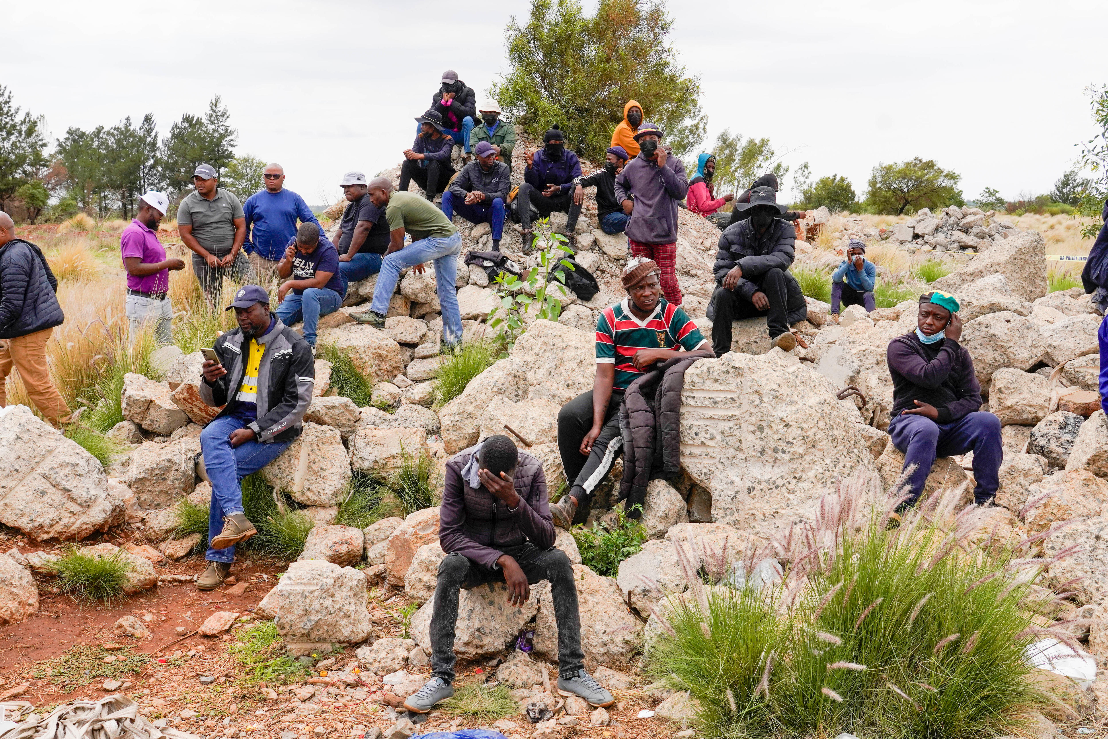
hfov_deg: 53.1
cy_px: 370
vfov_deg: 36.9
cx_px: 554
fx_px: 1108
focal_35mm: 36
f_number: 8
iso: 400
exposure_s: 1/1000
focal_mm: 24
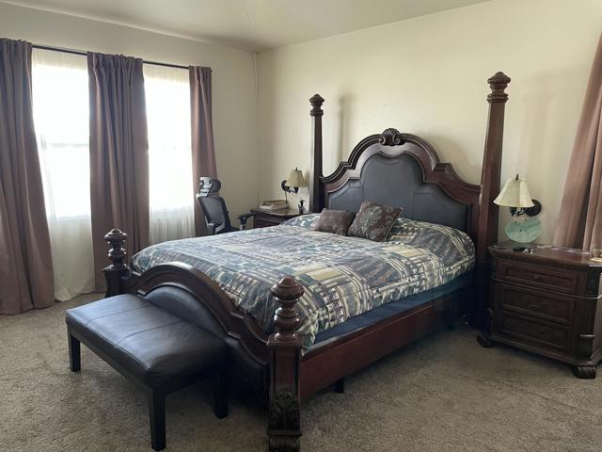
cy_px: 226
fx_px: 452
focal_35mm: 26
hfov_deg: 67.3
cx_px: 301
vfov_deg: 53.1
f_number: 1.6
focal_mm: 4.2
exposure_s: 1/60
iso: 400
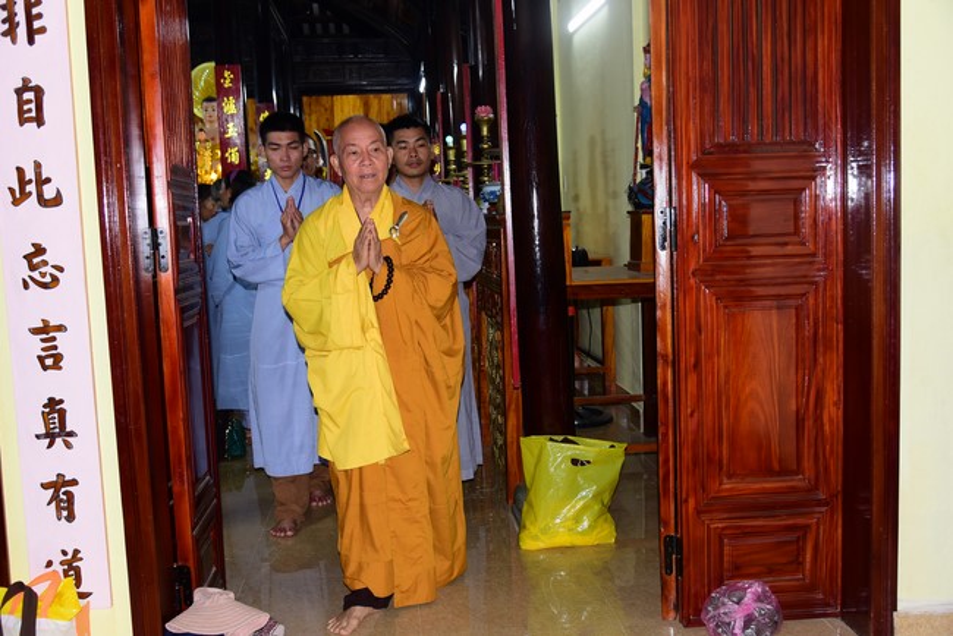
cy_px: 318
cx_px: 476
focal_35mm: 38
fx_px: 1006
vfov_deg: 35.1
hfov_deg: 50.7
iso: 800
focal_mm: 38
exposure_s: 1/40
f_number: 5
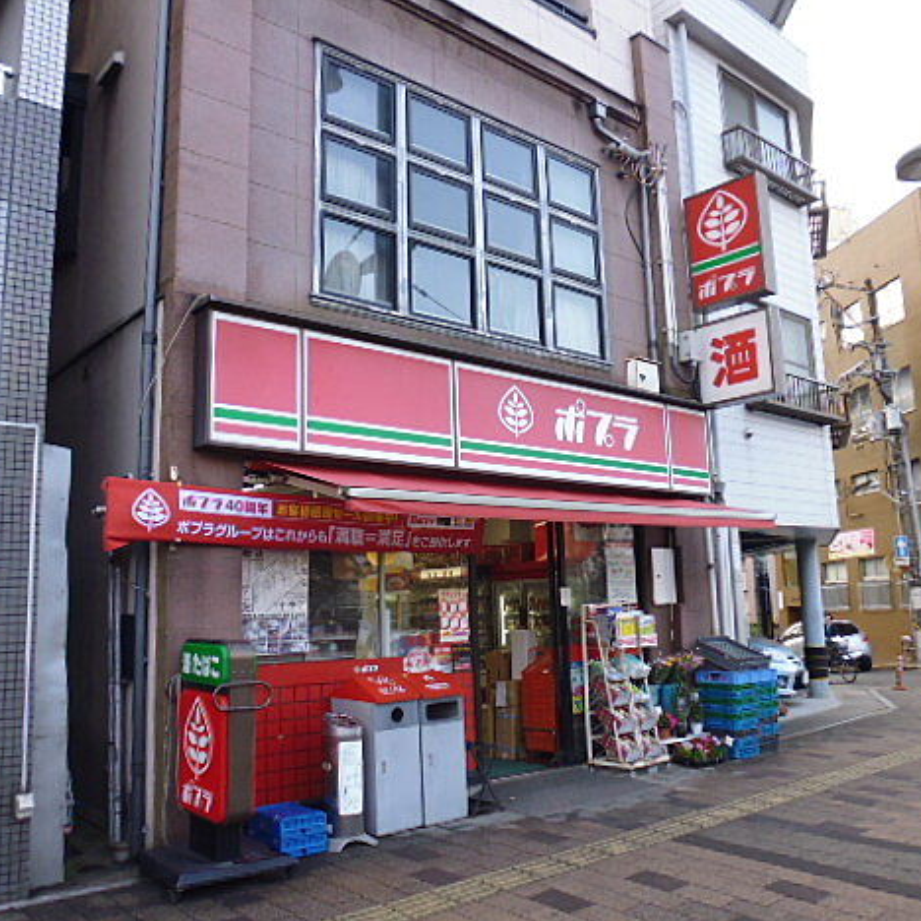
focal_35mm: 29
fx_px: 873
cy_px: 466
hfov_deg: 55.6
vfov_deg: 55.6
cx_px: 478
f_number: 2.8
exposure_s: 1/125
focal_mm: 4.3
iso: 100
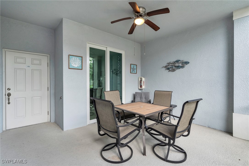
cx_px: 124
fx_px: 118
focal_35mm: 17
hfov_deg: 93.3
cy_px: 83
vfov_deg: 70.4
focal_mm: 17
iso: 200
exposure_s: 1/15
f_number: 9
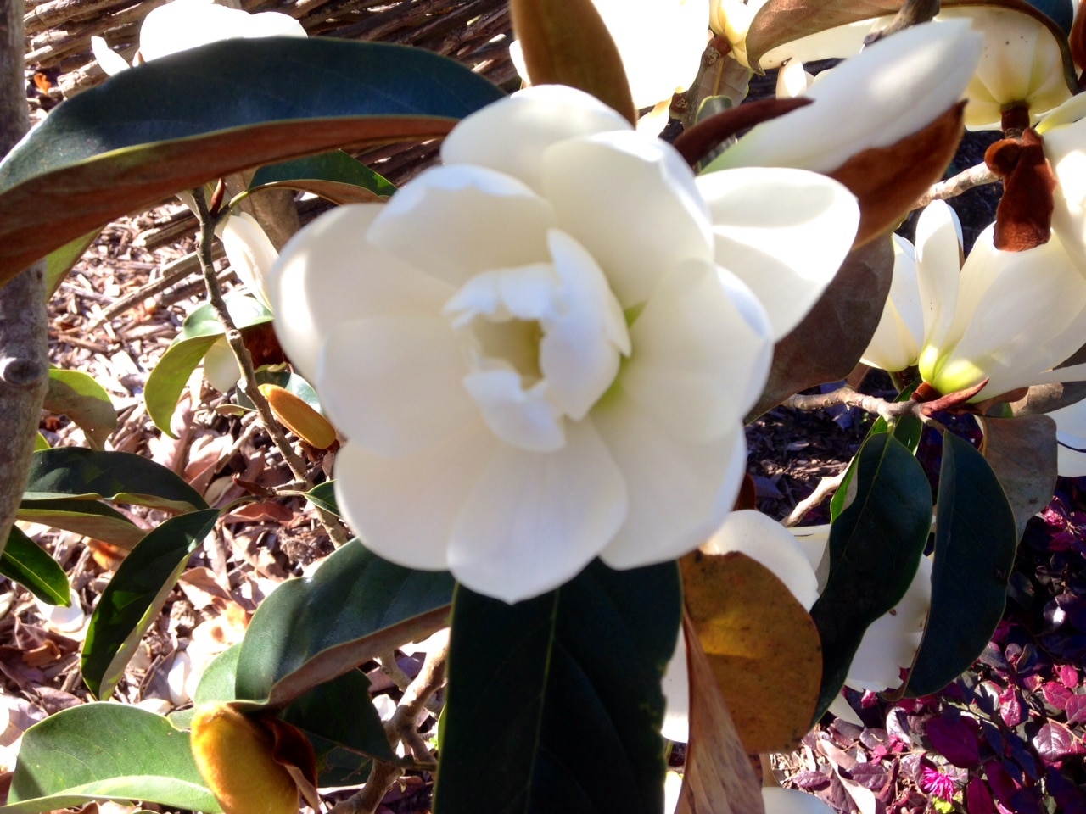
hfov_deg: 55.4
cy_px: 407
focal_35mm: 33
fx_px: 1035
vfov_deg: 42.9
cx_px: 543
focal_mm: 4.12
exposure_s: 1/262
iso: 50
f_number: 2.4
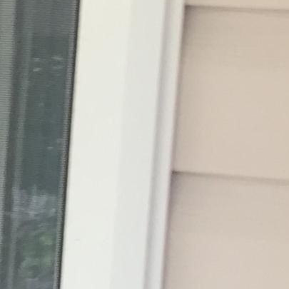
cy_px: 122
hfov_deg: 7.3
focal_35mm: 190
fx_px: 1795
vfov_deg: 9.2
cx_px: -768
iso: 32
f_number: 2.2
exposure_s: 1/134
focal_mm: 4.15
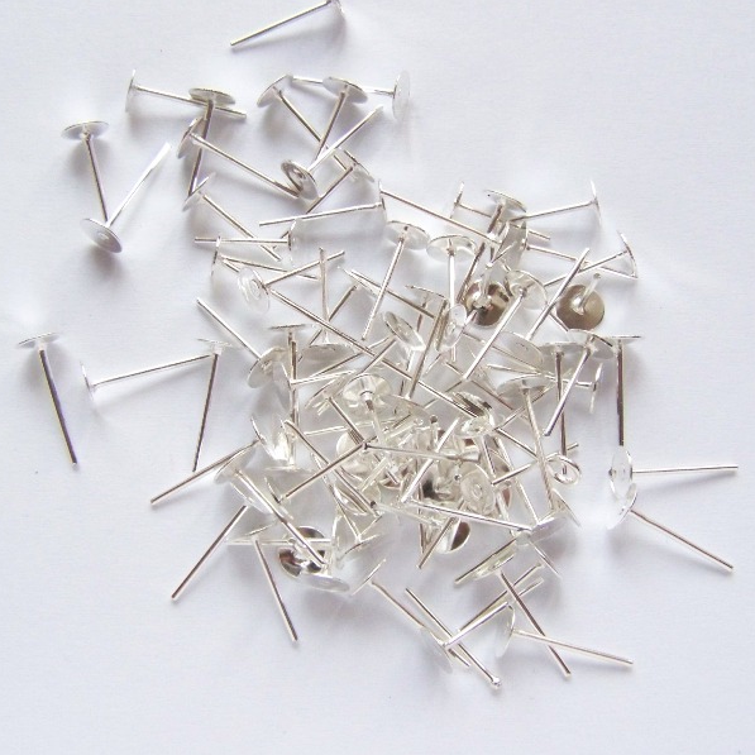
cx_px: 373
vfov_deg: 37.6
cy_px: 377
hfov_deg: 37.6
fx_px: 1110
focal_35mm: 45
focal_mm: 6.3
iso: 400
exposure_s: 1/25
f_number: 6.3
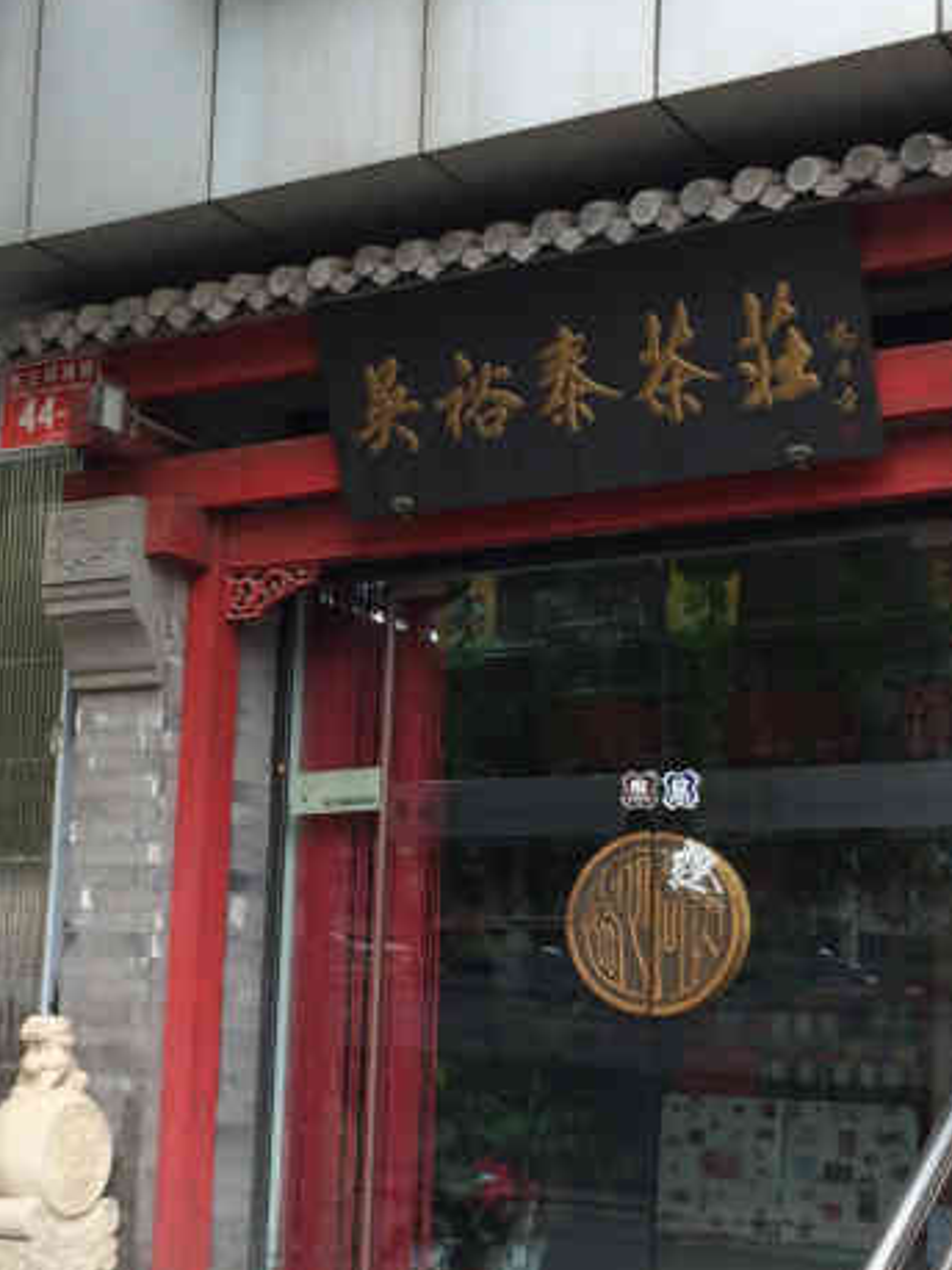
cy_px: 765
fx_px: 2238
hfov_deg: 23.8
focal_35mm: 61
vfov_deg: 31.6
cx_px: 257
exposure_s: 1/342
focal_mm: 4.12
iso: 32
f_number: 2.2
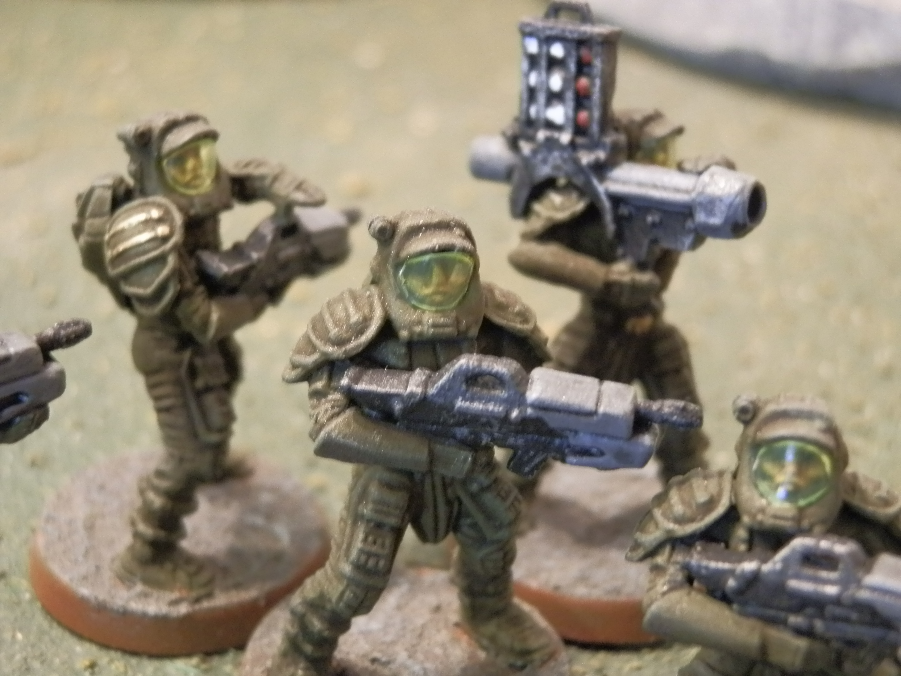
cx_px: 450
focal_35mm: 61
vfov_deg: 24.0
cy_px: 338
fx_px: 1588
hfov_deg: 31.7
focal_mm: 10.99
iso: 400
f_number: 3.7
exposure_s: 1/8
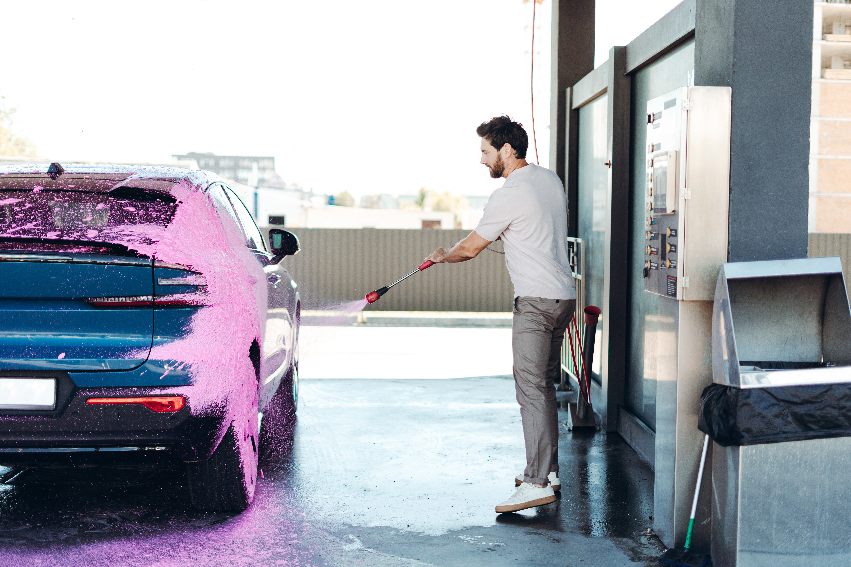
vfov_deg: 27.0
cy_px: 284
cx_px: 426
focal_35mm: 50
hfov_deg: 39.6
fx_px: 1182
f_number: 2
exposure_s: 1/2000
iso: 400
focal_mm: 50
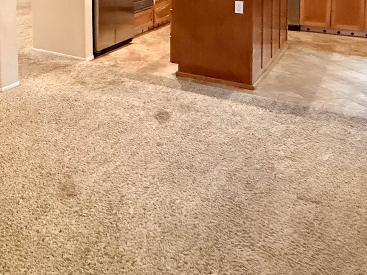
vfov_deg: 32.5
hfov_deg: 44.7
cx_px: 58
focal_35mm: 39
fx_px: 413
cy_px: -25
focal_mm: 2.22
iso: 1250
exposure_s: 1/60
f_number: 2.2
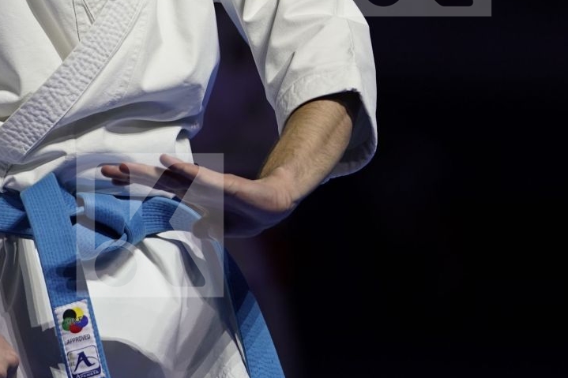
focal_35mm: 398
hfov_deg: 5.2
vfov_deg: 3.4
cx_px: 150
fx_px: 6278
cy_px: -55
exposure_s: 1/500
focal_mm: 159
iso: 500
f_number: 2.8
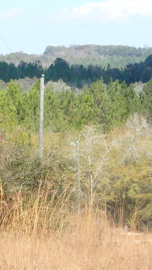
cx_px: 40
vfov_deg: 6.8
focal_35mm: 317
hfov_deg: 3.8
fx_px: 2272
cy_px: 66
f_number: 6
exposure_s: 1/500
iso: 125
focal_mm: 24.7
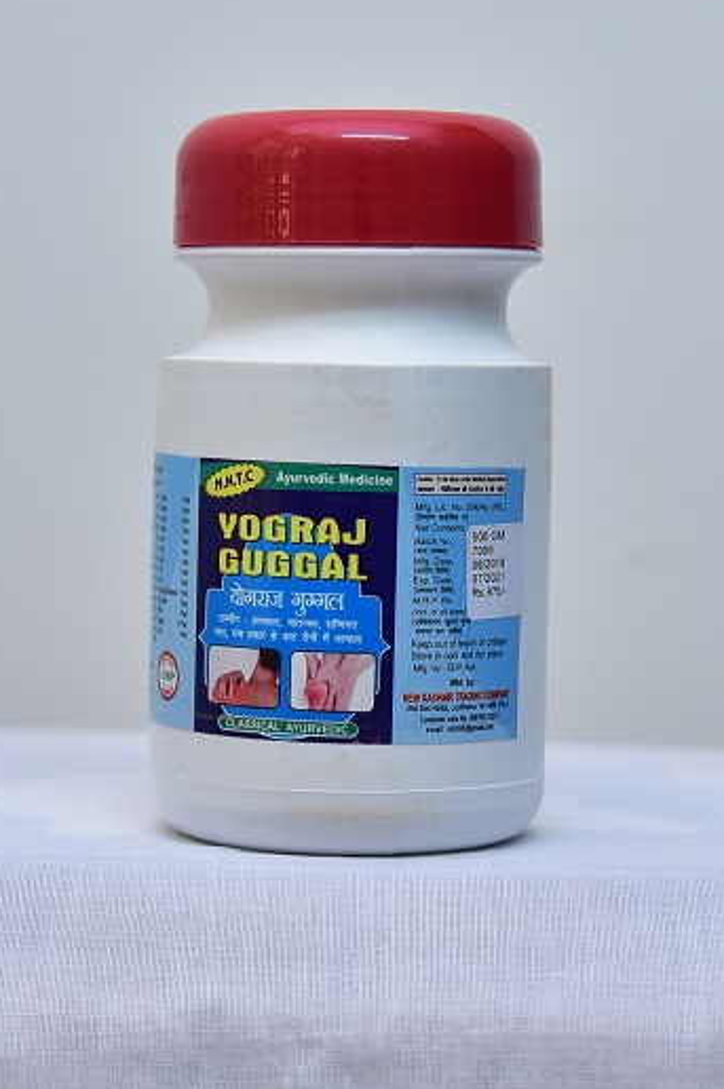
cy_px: 540
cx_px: 357
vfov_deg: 37.6
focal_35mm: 53
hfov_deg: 25.5
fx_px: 1602
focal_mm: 52
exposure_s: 1/125
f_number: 4
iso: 1250
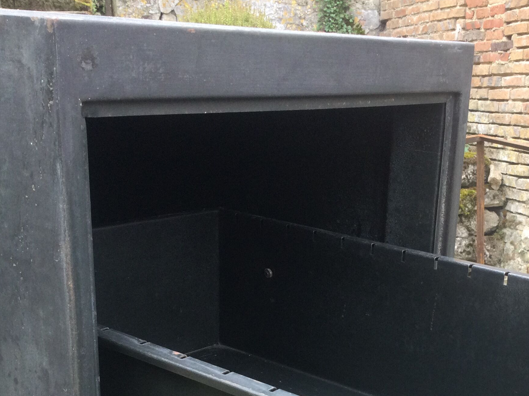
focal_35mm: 58
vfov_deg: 24.4
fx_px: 886
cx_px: 366
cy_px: 367
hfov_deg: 32.9
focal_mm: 3.3
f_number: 2.4
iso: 50
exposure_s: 1/100
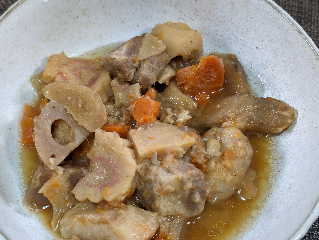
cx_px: 160
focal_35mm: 49
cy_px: 120
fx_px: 452
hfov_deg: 38.9
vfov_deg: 29.7
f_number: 1.68
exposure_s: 1/30.1
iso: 151
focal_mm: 6.9
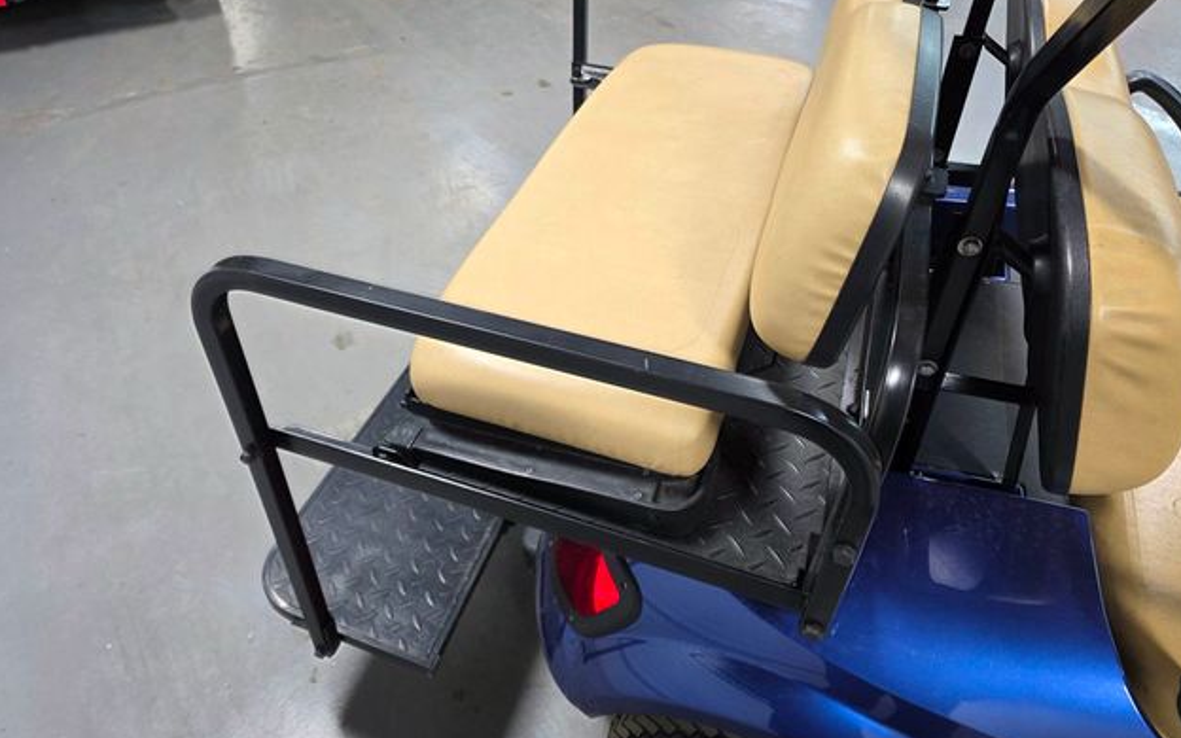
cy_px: 320
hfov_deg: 72.5
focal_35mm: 25
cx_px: 596
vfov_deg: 49.1
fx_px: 805
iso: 125
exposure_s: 1/120
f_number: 1.7
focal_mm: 6.3
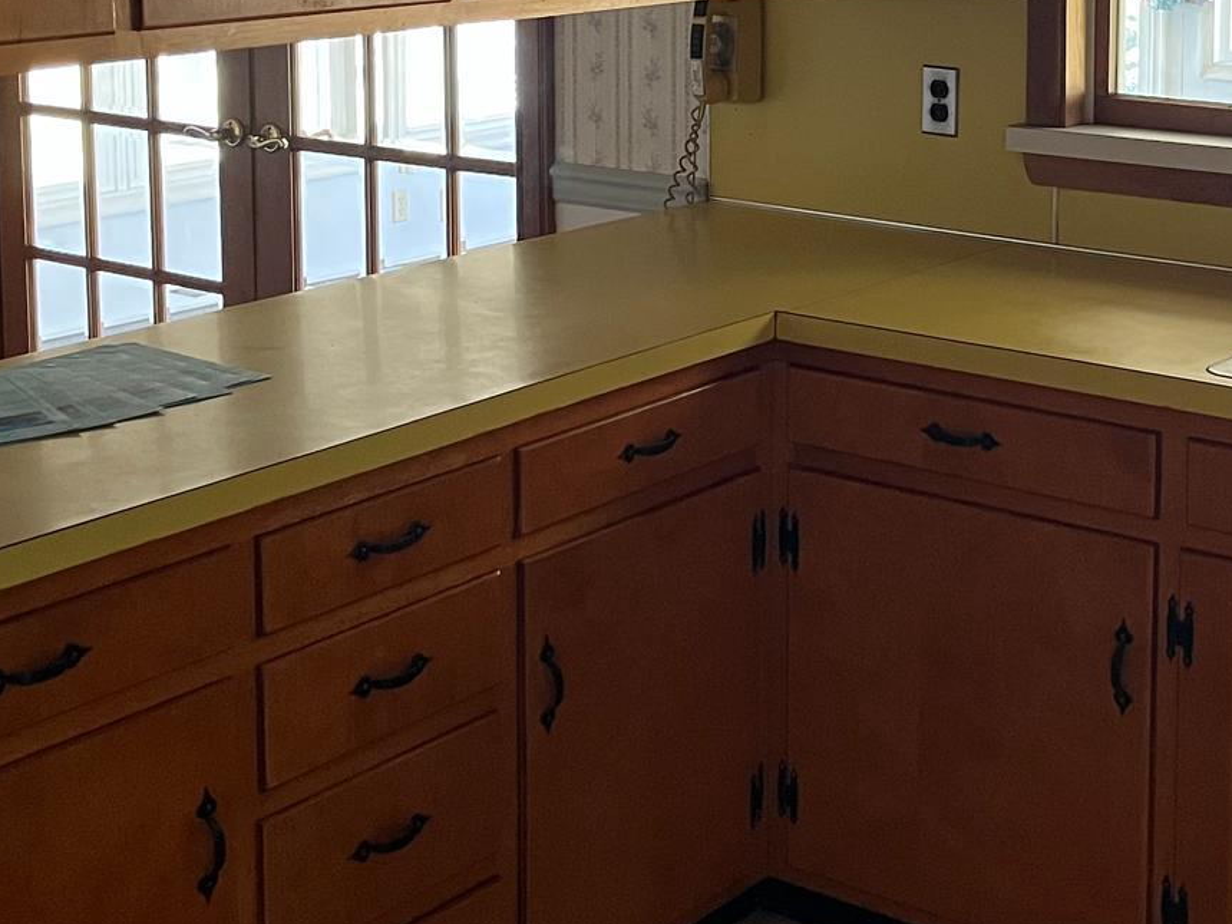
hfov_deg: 30.7
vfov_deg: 22.9
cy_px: 60
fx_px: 2206
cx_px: 905
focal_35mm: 62
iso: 500
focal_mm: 5.1
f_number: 1.6
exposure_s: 1/40
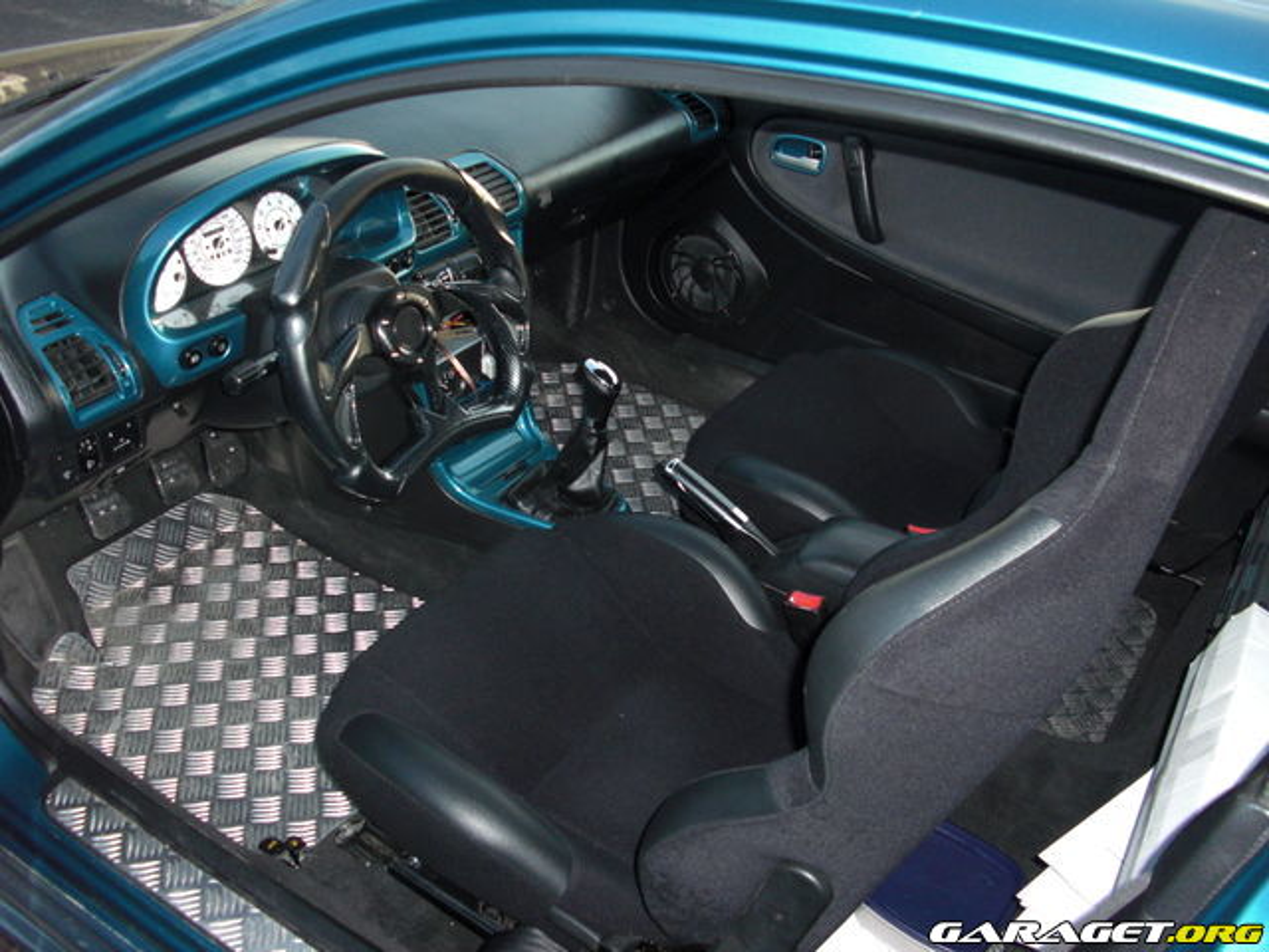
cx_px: 634
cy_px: 476
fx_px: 1320
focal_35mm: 36
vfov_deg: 39.7
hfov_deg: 51.4
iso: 200
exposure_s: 1/60
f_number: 2.8
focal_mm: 6.3
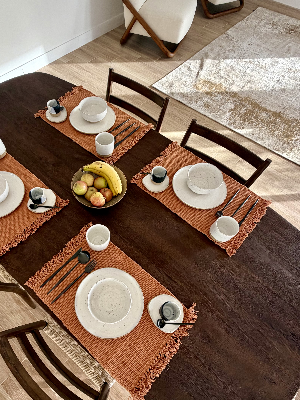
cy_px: 240
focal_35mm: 19
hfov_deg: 67.6
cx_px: 111
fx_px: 220
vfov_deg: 83.6
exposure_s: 1/121
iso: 64
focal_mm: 2.22
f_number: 2.2
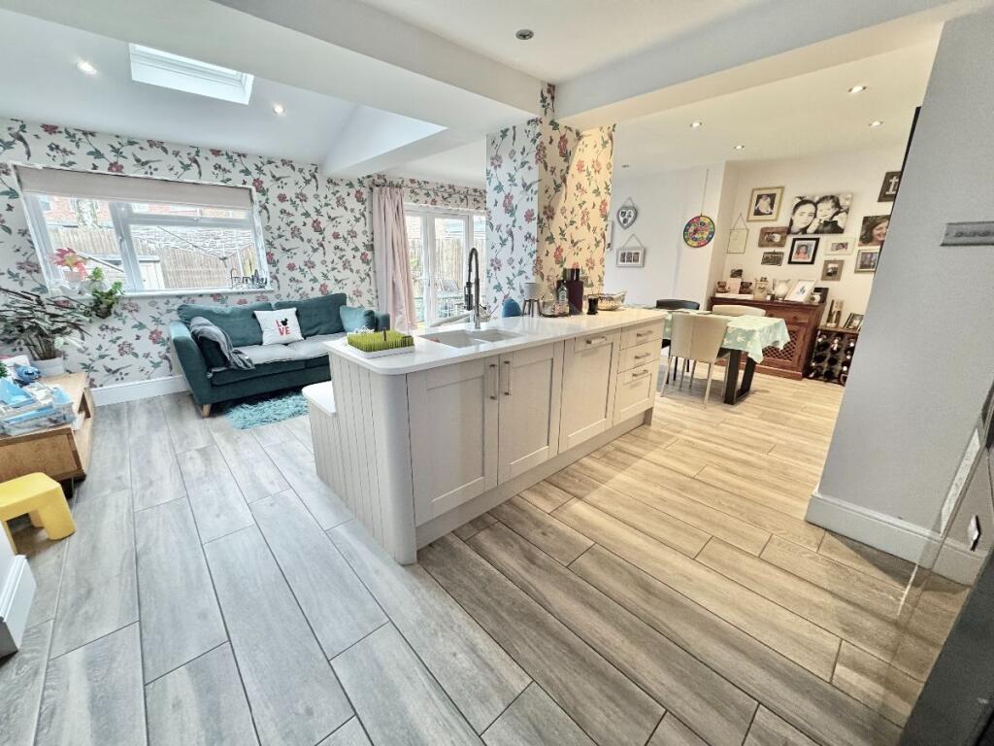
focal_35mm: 14
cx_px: 497
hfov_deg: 102.1
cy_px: 373
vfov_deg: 85.7
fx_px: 402
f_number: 2.2
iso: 200
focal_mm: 2.22
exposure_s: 1/50
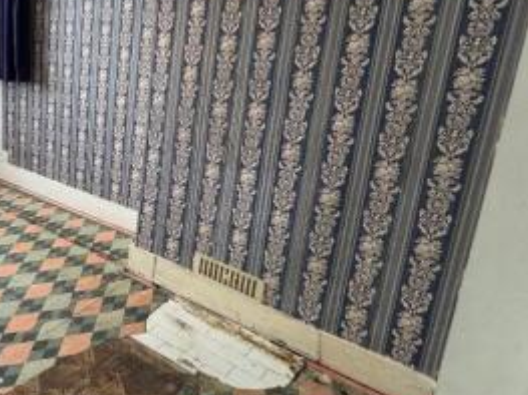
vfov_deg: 44.5
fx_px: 473
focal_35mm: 31
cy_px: 119
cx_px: -41
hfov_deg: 45.3
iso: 200
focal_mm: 2.22
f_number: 2.2
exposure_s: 1/100
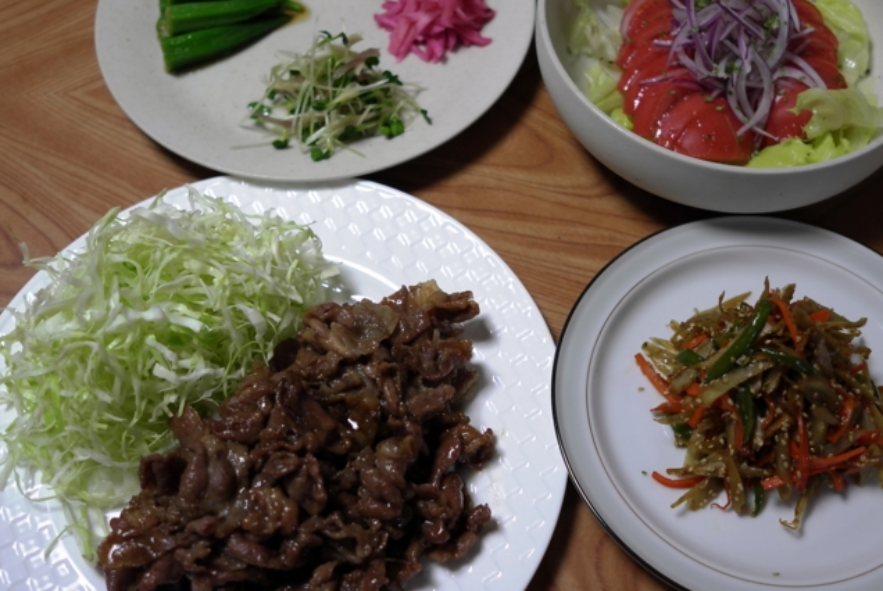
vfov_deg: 30.6
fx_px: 1081
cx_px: 498
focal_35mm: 44
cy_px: 252
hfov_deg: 44.3
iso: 100
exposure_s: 1/30
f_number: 2.8
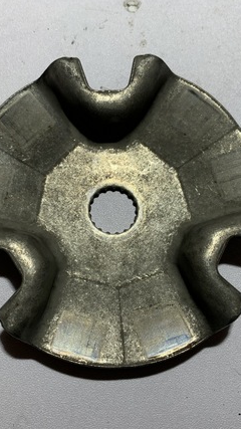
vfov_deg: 52.8
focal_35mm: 38
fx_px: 432
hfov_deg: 31.2
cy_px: 214
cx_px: 116
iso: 25
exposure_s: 1/122
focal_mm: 4.25
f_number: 1.8
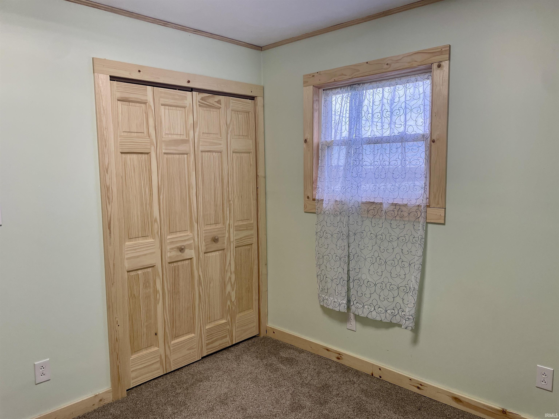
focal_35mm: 26
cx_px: 280
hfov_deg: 67.3
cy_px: 210
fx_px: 420
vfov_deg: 53.1
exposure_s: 1/116
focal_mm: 4.2
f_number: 1.6
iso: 125
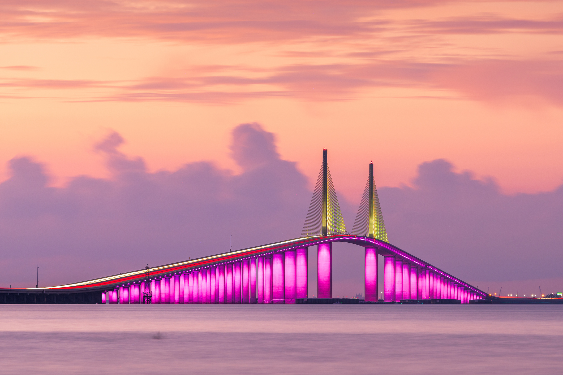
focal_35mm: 200
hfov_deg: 10.3
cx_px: 282
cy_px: 188
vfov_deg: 6.9
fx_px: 3128
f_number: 8
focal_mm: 200
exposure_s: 30
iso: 64
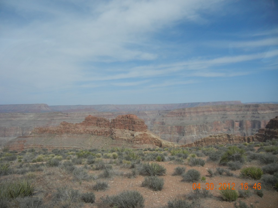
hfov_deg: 60.0
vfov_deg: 46.8
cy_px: 104
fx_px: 241
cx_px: 139
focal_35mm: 30
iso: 160
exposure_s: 1/357
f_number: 3.5
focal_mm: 5.4
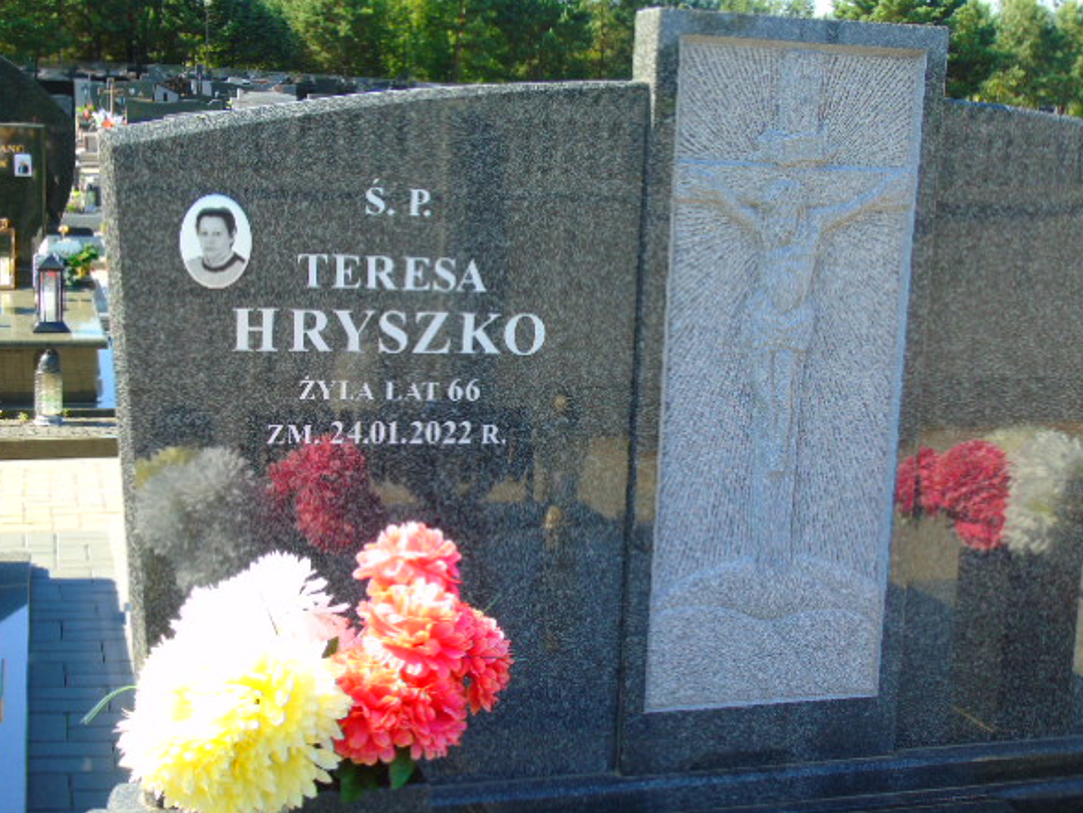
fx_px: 1565
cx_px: 563
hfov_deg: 38.2
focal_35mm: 50
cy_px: 423
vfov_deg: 29.1
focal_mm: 8.2
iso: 80
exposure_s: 1/160
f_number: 4.1
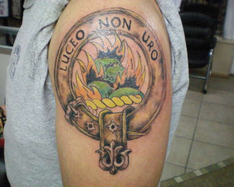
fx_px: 277
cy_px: 93
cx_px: 112
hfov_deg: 45.8
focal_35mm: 40
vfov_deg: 37.3
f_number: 3.1
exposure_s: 1/25
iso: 400
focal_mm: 6.3
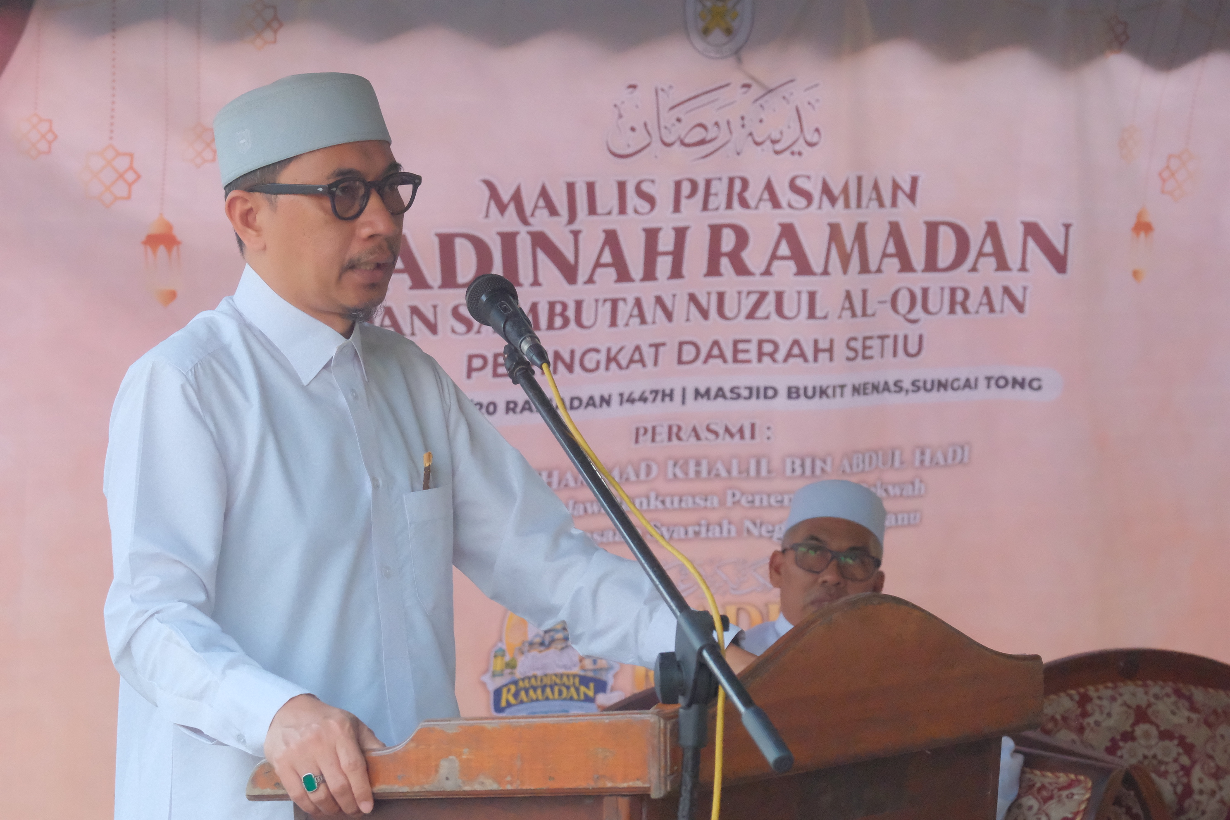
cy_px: 410
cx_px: 615
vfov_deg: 18.2
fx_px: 2562
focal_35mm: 75
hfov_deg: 27.0
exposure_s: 1/1000
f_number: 5.6
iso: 10000
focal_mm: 50
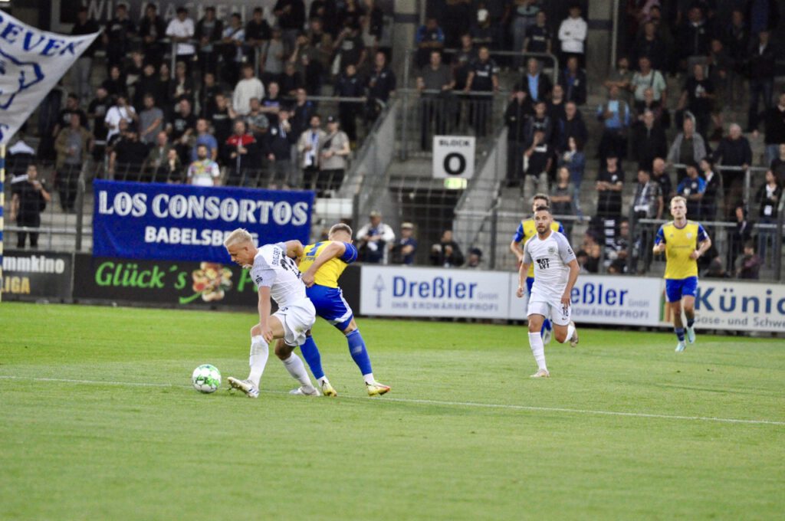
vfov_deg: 4.6
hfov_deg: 6.9
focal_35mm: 300
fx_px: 6533
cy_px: 260
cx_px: 392
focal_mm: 200
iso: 3200
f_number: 2.8
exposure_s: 1/1250
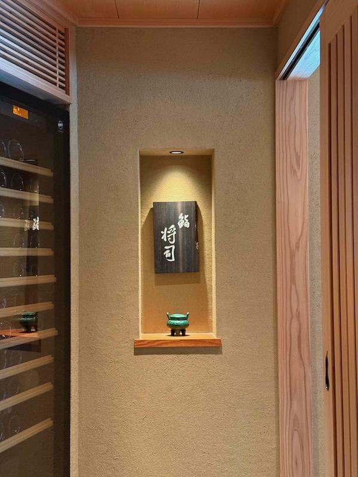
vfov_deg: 39.7
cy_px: 238
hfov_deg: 30.3
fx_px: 662
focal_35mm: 48
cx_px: 179
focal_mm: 6.76
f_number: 1.78
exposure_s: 1/33
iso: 400
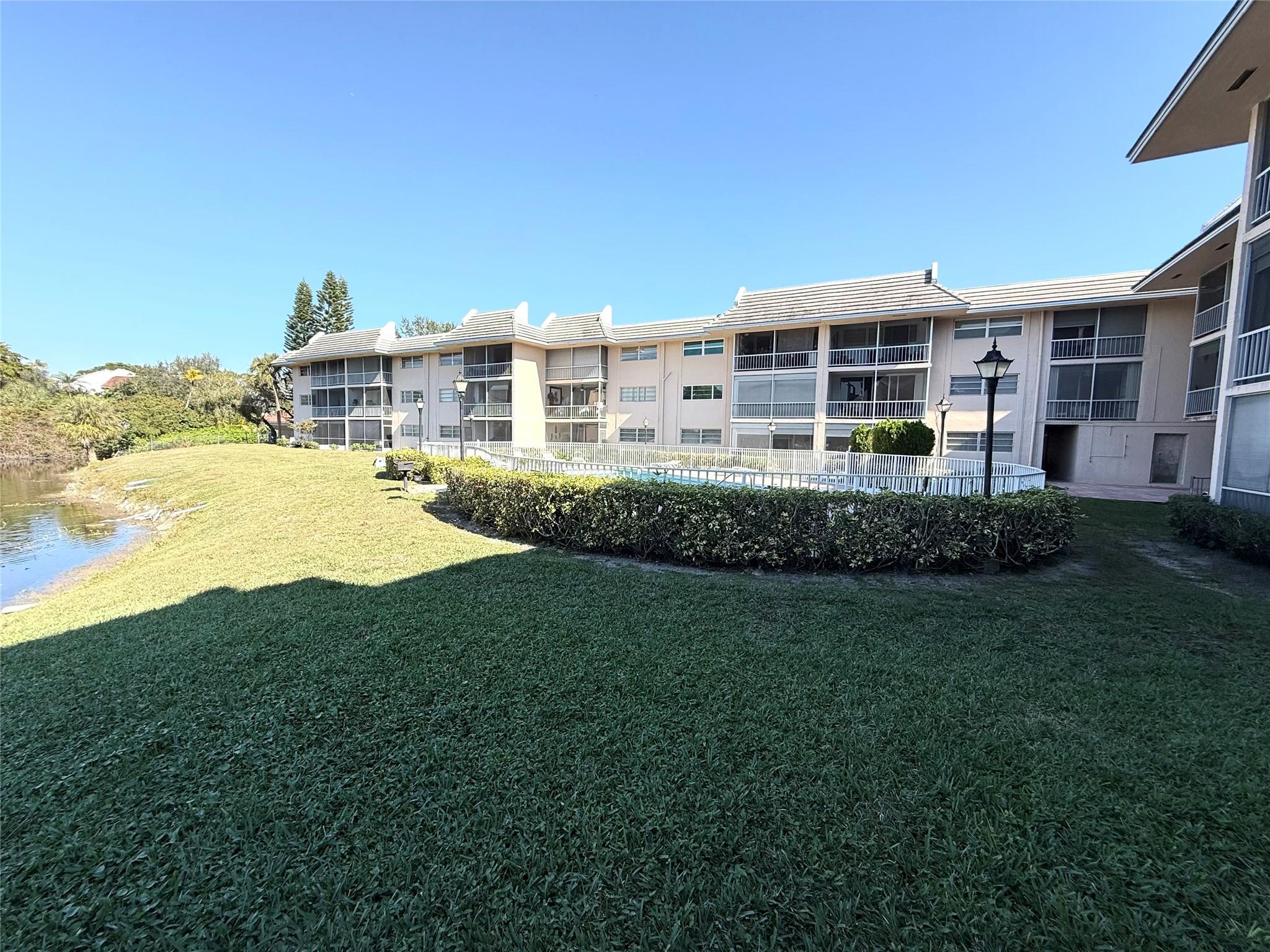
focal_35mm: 14
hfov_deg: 102.1
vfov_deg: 85.7
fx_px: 514
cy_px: 476
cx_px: 635
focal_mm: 2.22
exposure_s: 1/1033
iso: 50
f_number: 2.2
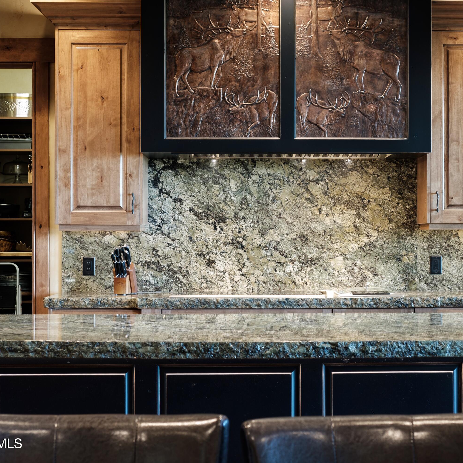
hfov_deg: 25.3
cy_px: 232
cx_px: 284
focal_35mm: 68
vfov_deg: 25.4
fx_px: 1029
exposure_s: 1
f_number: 5.6
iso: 200
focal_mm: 35
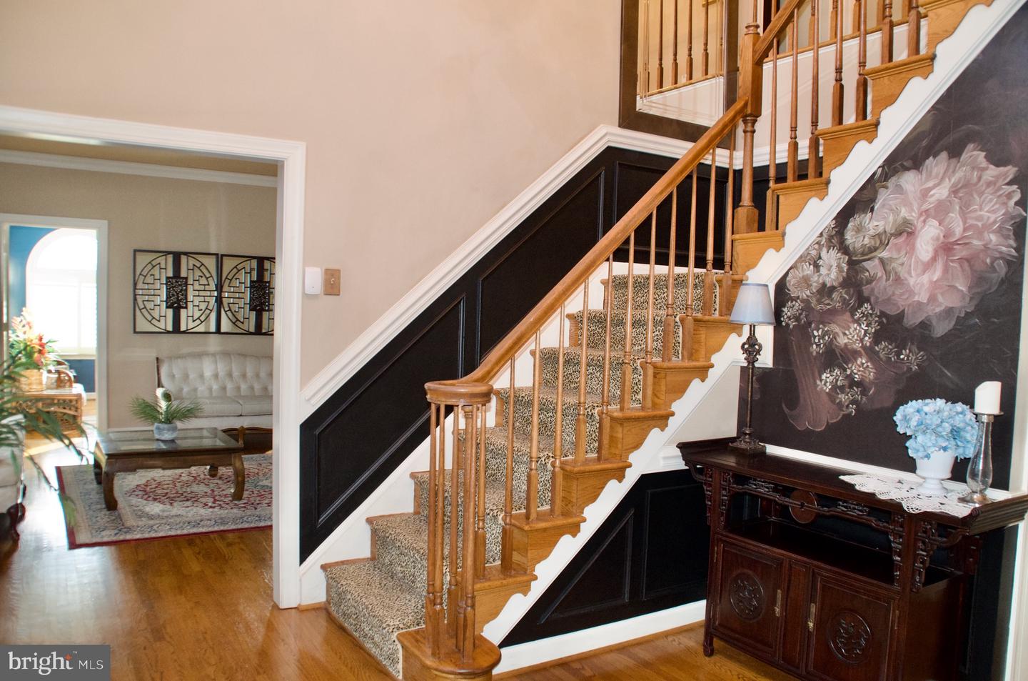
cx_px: 514
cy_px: 340
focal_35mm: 27
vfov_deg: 47.7
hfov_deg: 67.5
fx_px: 769
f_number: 5.6
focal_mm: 18
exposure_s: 1/60
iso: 1600
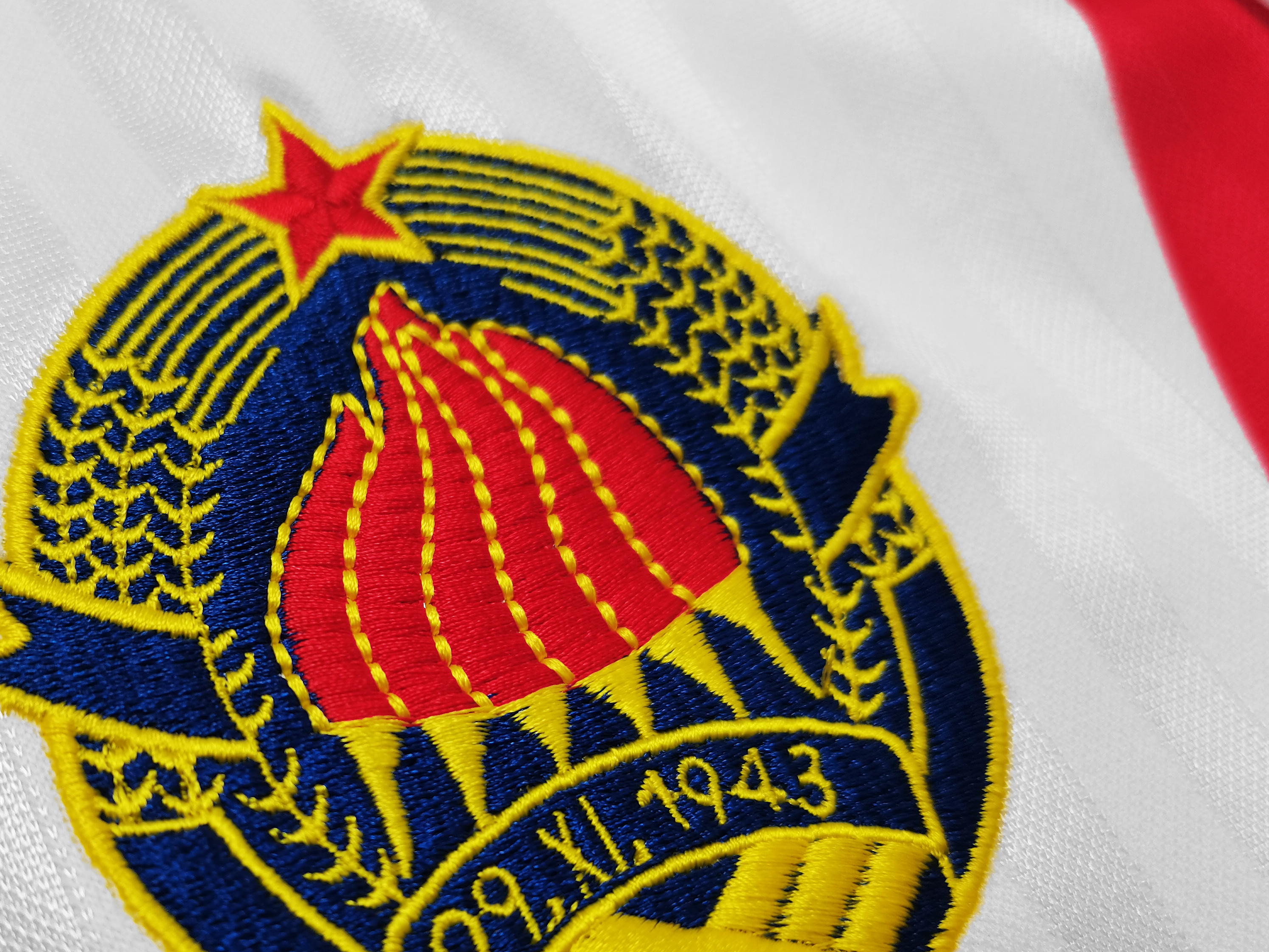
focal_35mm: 40
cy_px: 688
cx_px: 394
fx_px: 1466
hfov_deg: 45.9
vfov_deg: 35.3
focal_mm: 5.58
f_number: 1.8
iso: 160
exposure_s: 1/348
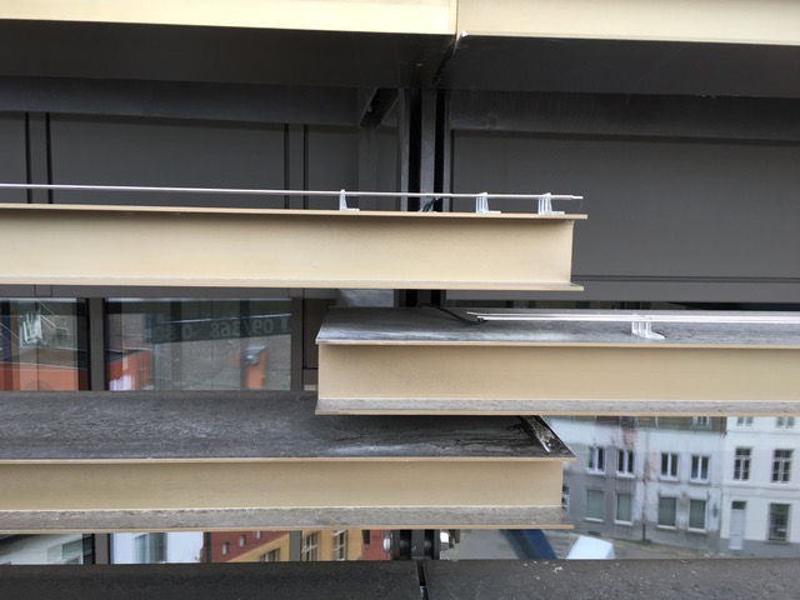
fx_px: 670
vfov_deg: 48.2
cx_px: 400
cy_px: 300
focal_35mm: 29
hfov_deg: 61.7
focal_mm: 4.15
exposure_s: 1/50
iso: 32
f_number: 2.2
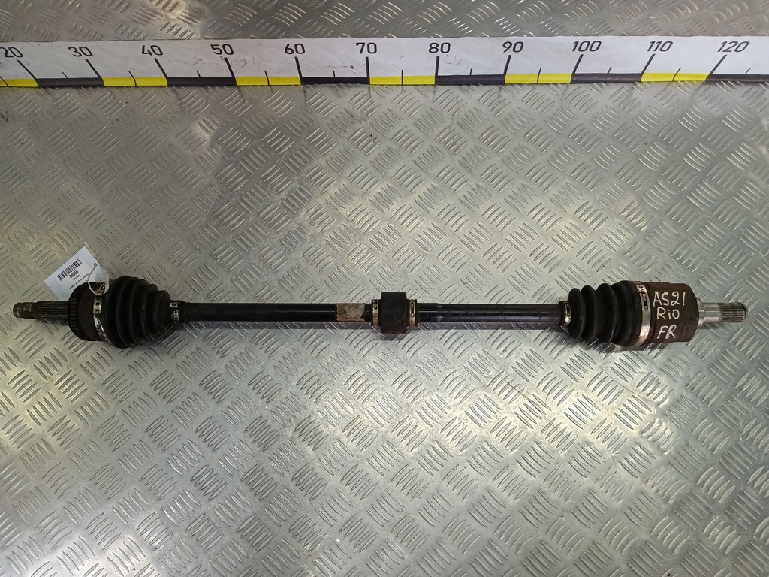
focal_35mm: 27
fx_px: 600
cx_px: 384
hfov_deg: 65.3
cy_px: 288
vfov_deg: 51.4
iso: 115
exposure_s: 1/100
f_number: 1.6
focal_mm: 4.11
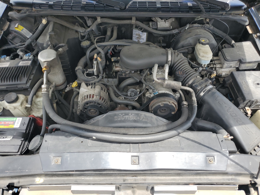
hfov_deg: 67.3
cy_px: 98
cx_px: 130
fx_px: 195
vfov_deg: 53.1
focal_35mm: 26
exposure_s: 1/833
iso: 50
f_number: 1.5
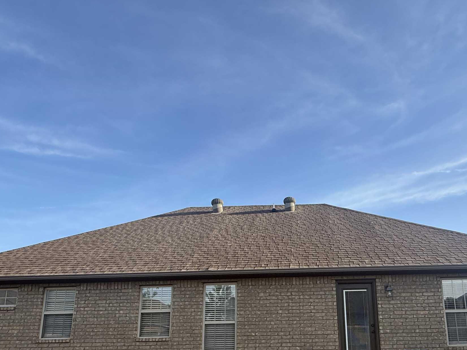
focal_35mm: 26
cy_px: 265
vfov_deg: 50.7
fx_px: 351
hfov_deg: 66.4
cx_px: 289
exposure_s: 1/679
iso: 50
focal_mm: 2.22
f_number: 2.2
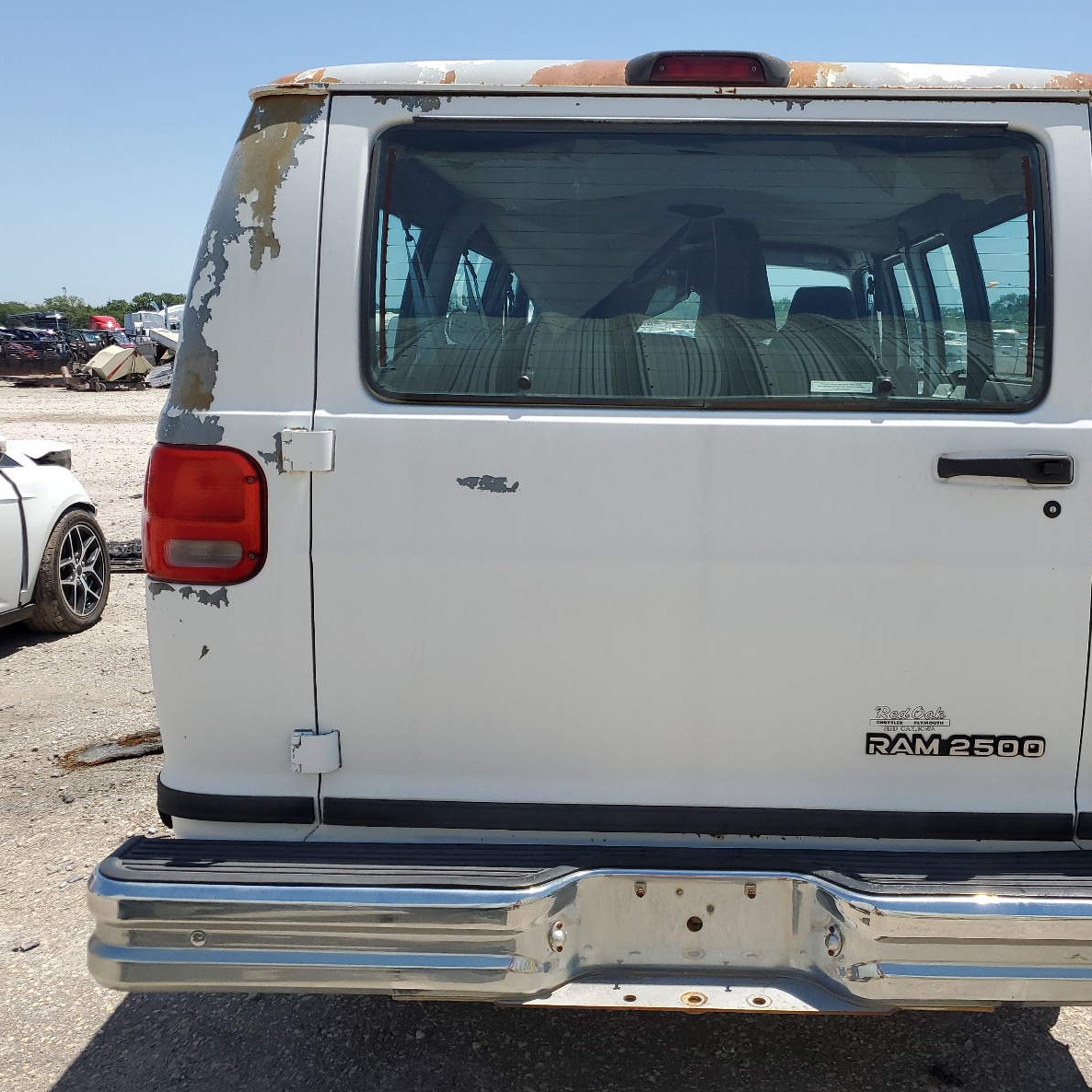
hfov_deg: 51.9
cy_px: 542
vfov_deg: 52.5
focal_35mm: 31
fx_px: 1106
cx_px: 691
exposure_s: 1/3333
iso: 50
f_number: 1.5
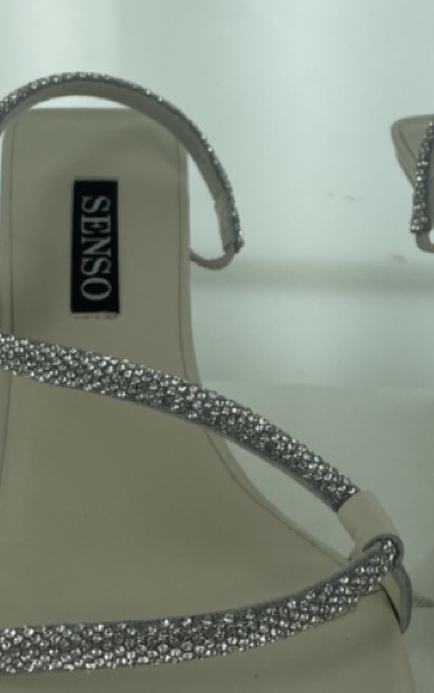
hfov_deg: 19.2
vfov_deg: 30.7
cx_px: 424
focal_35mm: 66
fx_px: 1248
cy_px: 212
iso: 32
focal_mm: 4.2
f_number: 1.6
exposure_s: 1/754
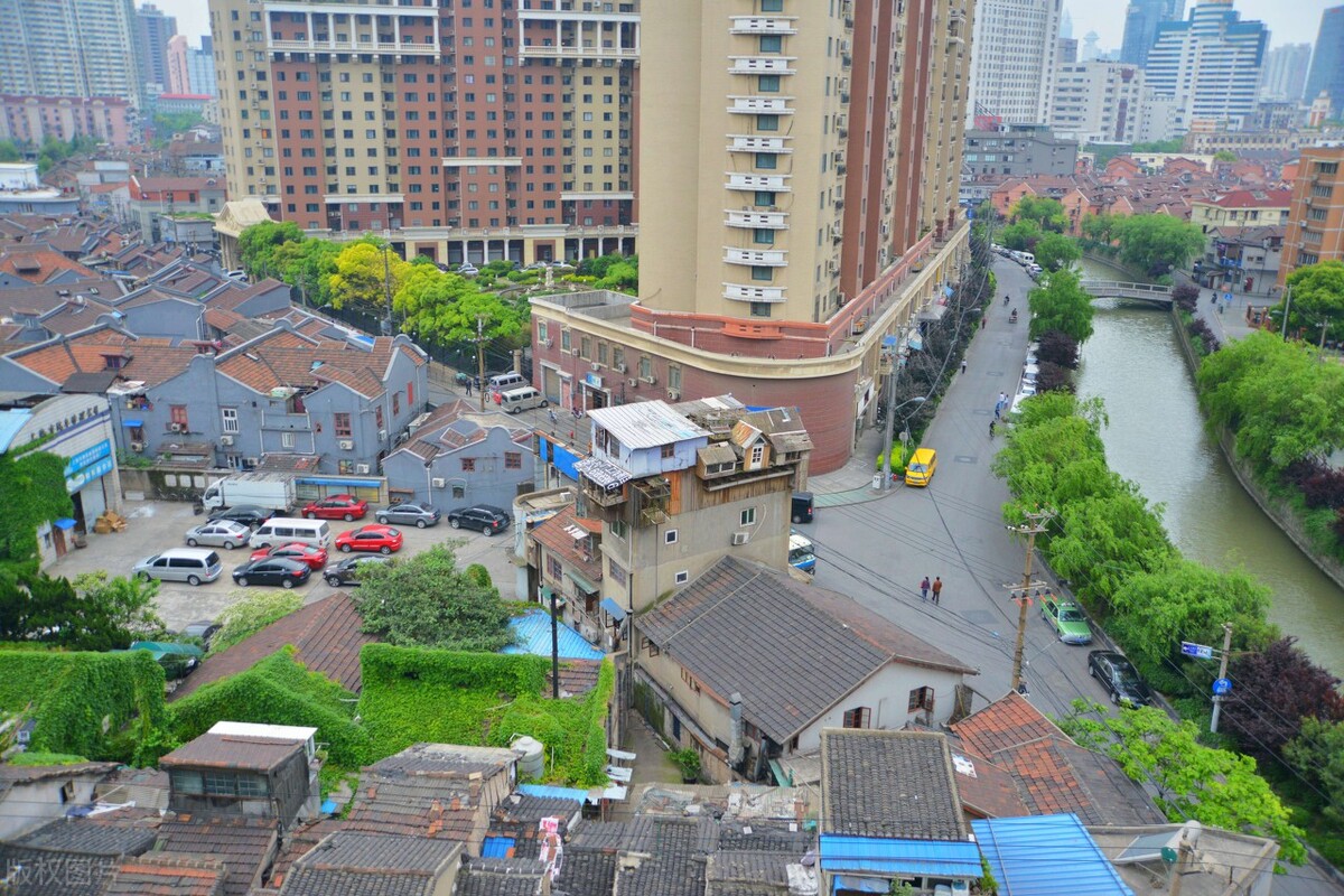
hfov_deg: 61.9
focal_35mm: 30
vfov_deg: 43.6
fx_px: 1120
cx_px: 672
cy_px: 448
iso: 400
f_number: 3
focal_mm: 30
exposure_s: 1/4000
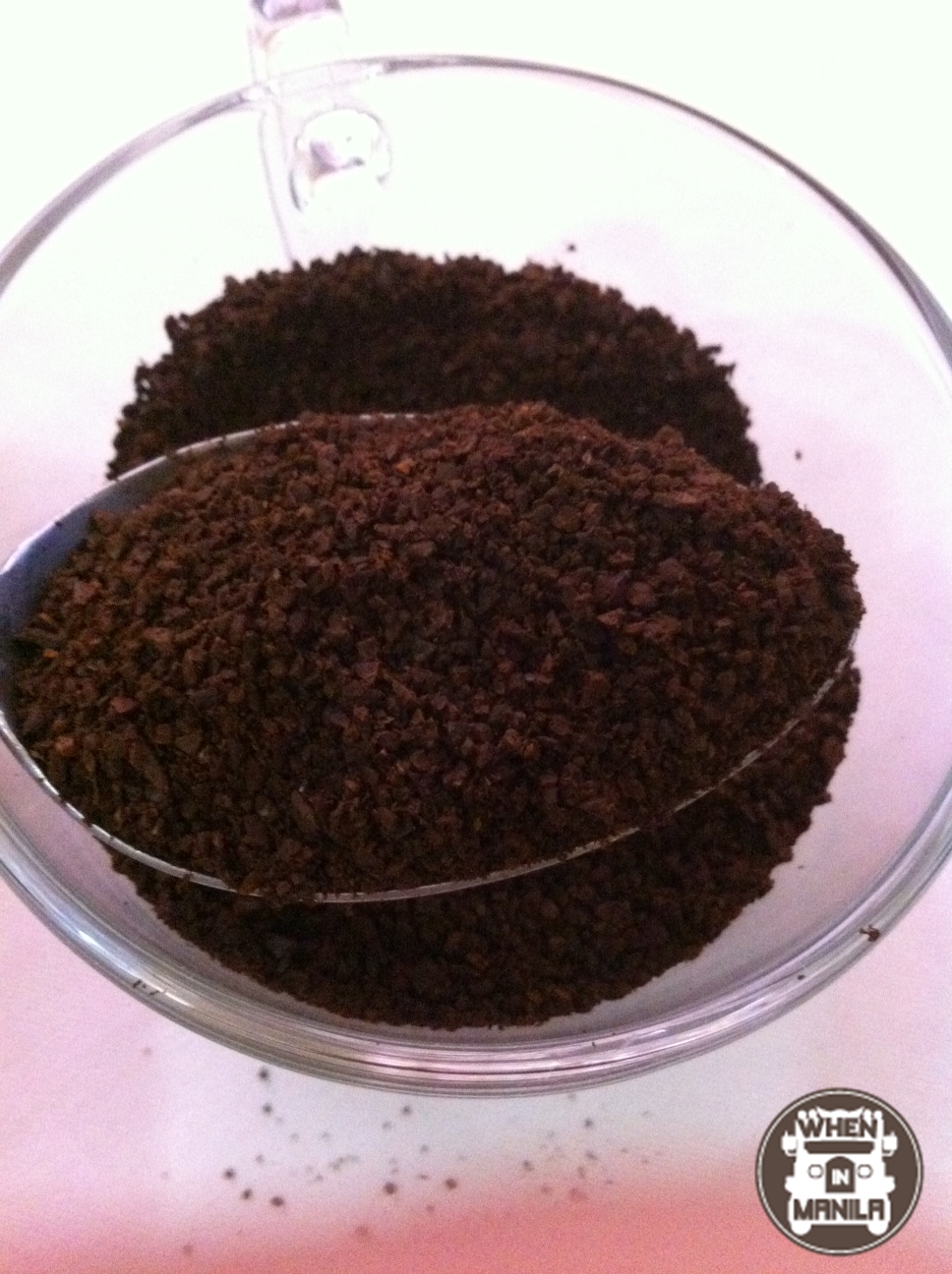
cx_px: 476
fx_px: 1287
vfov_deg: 52.7
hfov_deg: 40.6
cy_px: 637
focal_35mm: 35
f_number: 2.8
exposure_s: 1/15
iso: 1000
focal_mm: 3.85
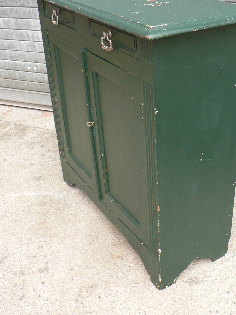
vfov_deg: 42.8
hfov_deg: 32.8
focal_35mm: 44
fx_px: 400
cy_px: 127
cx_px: 136
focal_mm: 6
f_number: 2.8
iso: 80
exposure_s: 1/100
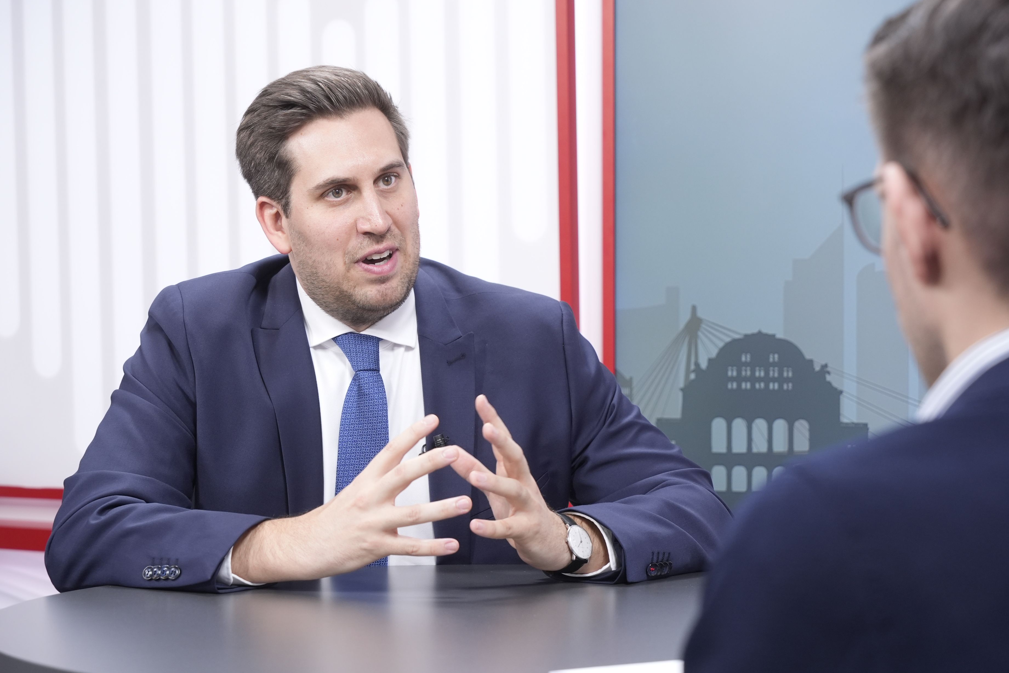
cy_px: 344
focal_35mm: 88
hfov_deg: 23.1
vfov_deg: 15.5
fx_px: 2466
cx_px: 491
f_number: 5.6
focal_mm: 81
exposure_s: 1/160
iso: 1250
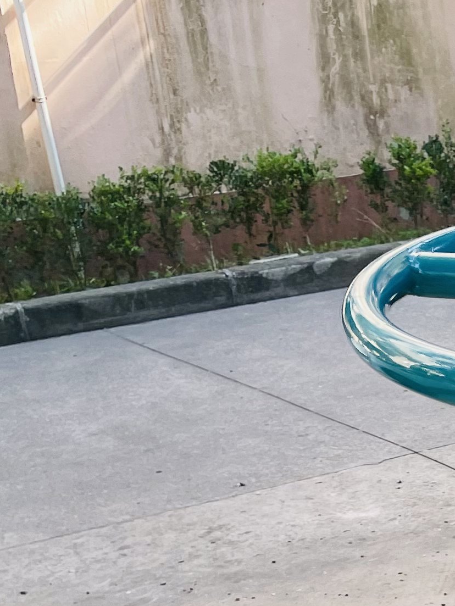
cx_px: 742
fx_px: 1664
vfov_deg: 17.4
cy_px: 1033
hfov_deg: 14.2
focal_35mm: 95
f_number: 1.6
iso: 32
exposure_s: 1/135
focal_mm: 4.2
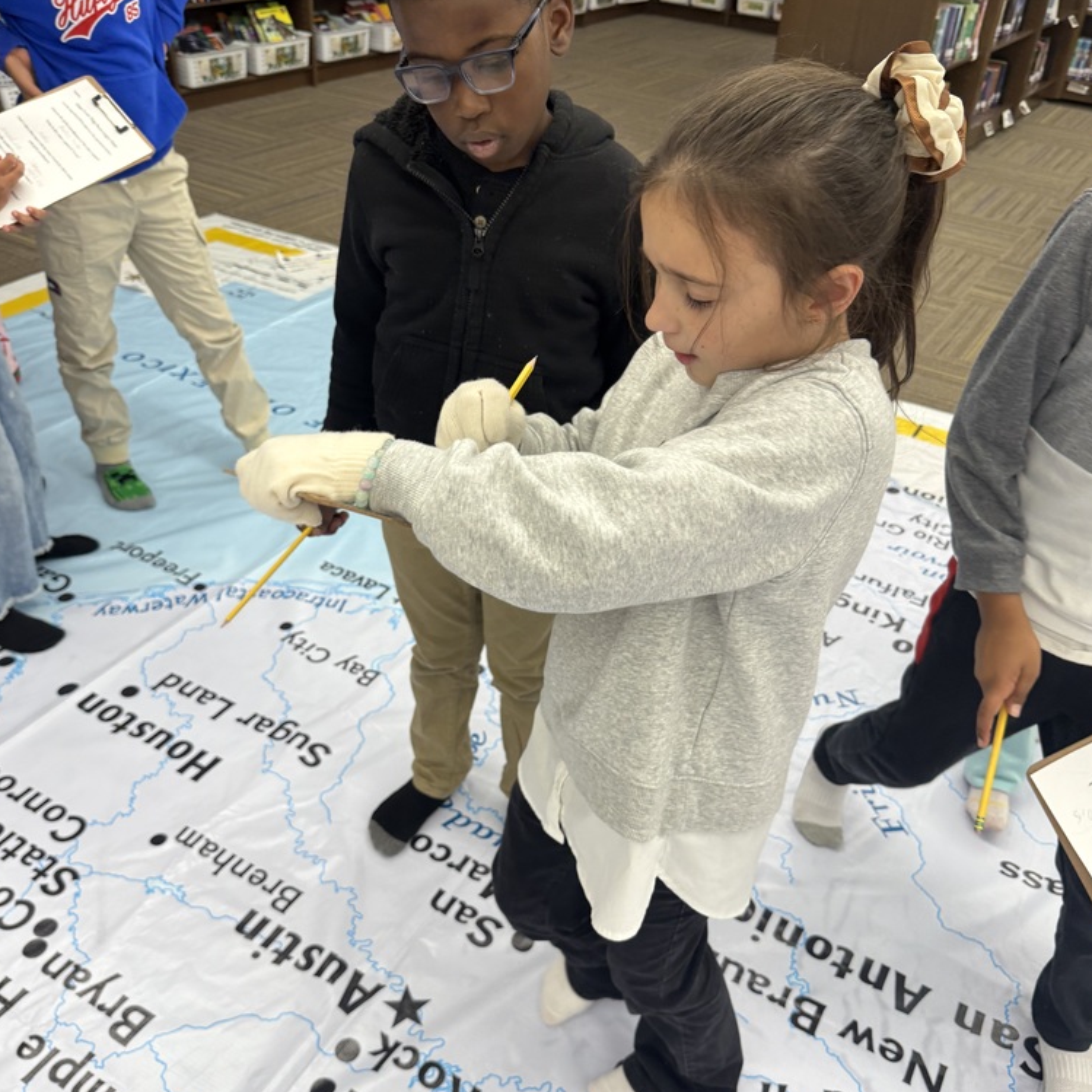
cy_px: 574
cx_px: 553
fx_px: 1035
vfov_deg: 55.6
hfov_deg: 55.6
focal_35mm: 29
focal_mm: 6.76
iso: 100
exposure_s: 1/120
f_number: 1.78
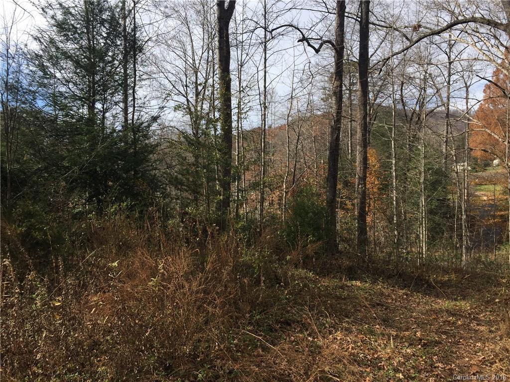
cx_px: 255
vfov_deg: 48.2
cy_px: 191
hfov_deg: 61.7
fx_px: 427
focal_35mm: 29
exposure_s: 1/1364
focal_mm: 4.15
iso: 32
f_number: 2.2
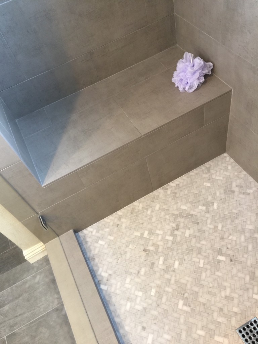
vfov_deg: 61.7
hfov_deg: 48.2
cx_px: 129
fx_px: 288
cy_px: 172
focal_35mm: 29
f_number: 2.2
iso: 64
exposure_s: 1/15
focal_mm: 4.15
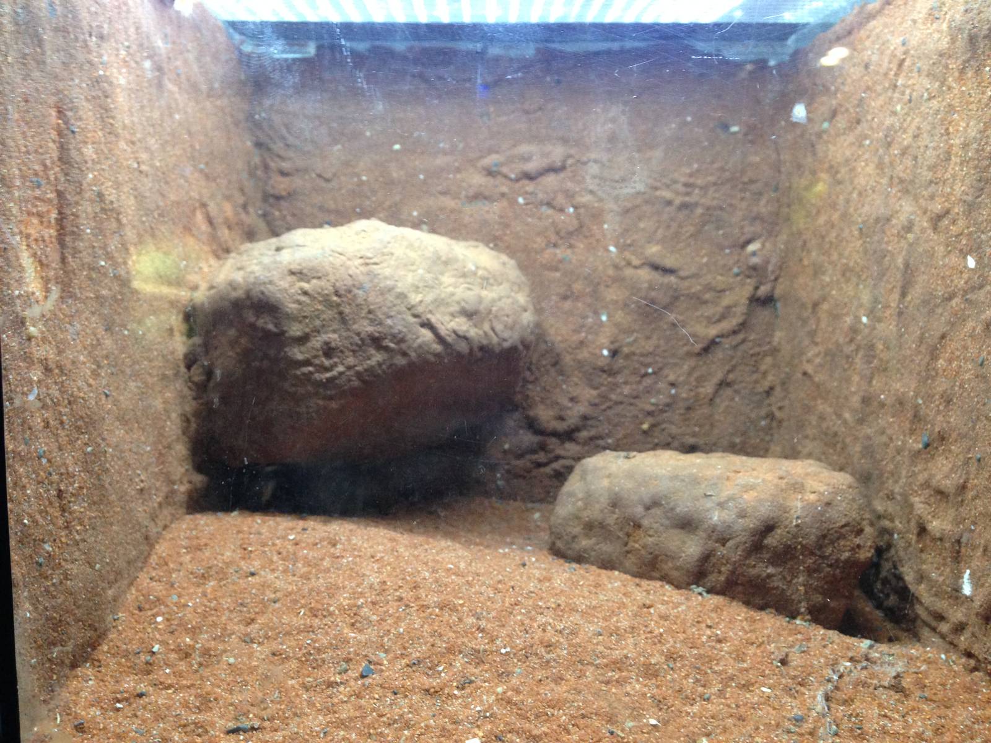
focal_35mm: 33
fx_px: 945
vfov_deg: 42.9
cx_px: 496
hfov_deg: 55.4
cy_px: 372
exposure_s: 1/20
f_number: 2.4
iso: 250
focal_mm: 4.12
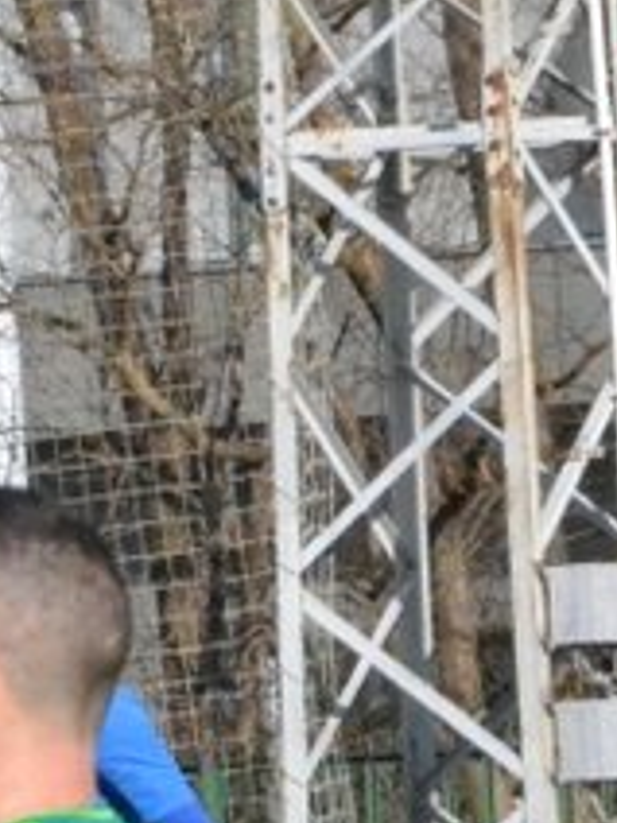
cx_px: -671
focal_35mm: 1021
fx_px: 24258
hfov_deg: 1.5
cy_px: 1524
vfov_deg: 1.9
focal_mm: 125
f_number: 18
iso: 6400
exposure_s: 1/5000
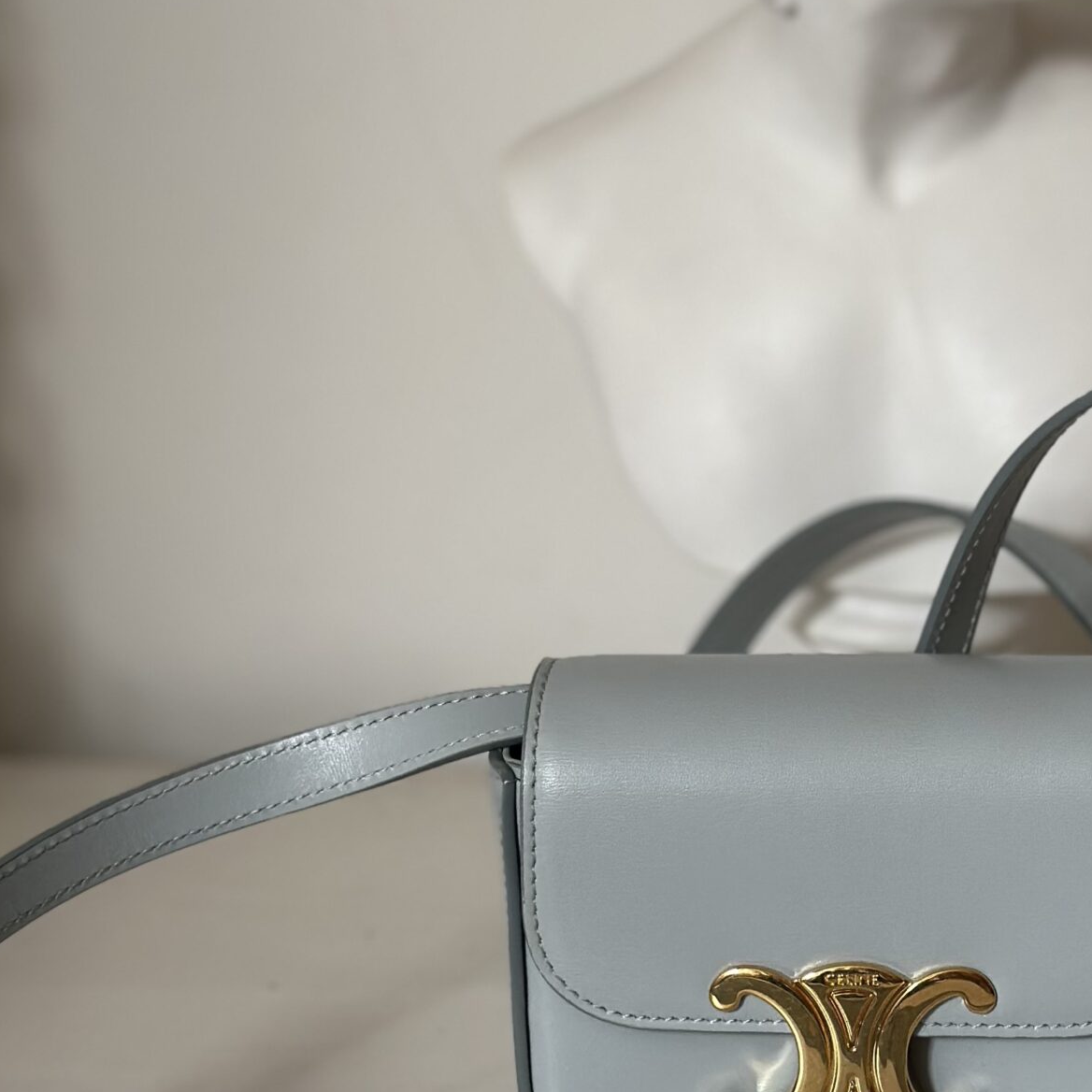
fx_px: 3319
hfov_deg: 18.5
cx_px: 843
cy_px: 541
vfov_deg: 18.7
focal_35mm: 93
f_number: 1.78
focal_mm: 6.86
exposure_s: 1/63
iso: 125
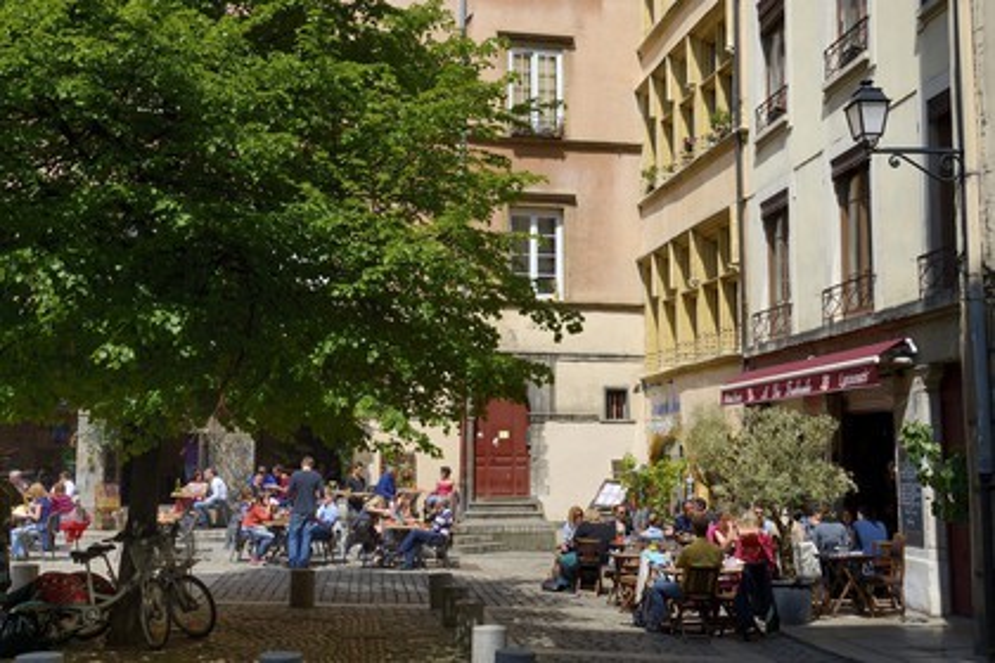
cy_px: 332
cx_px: 498
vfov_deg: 31.9
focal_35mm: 42
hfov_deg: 46.4
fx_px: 1161
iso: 200
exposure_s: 1/200
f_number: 14
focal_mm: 42
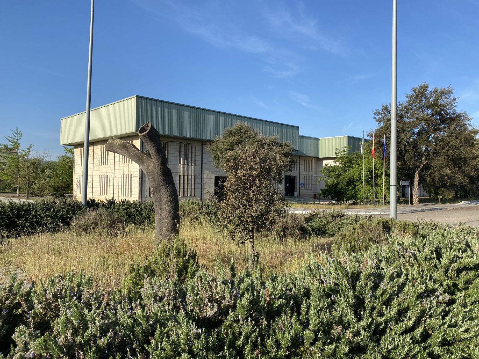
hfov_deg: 65.3
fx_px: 374
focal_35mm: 27
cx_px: 247
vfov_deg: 51.3
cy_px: 173
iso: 32
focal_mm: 4.25
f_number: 1.8
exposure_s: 1/1961
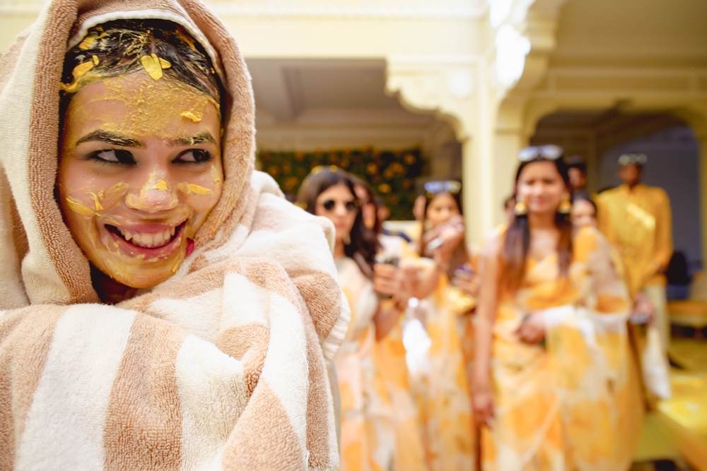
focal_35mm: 24
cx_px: 354
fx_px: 471
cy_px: 236
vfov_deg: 53.1
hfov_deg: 73.7
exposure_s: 1/320
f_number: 4
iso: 125
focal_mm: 24
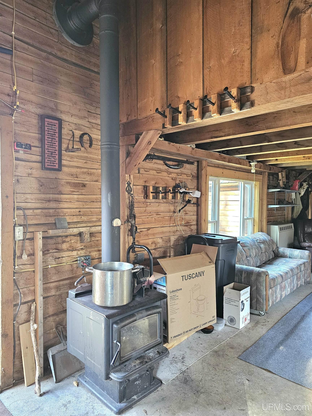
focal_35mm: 23
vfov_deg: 73.9
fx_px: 276
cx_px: 156
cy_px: 208
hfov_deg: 58.9
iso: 640
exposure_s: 1/40
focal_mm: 6.3
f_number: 1.7
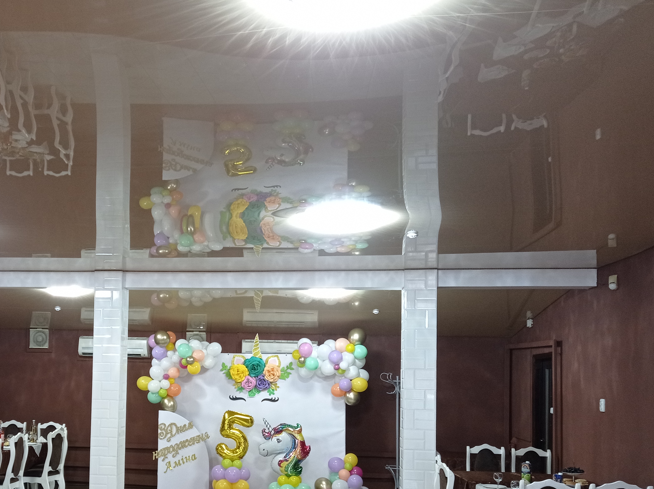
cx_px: 186
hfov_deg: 42.9
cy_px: 359
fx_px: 812
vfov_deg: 33.0
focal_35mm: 43
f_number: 1.79
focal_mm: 4.74
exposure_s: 1/33.3
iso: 284
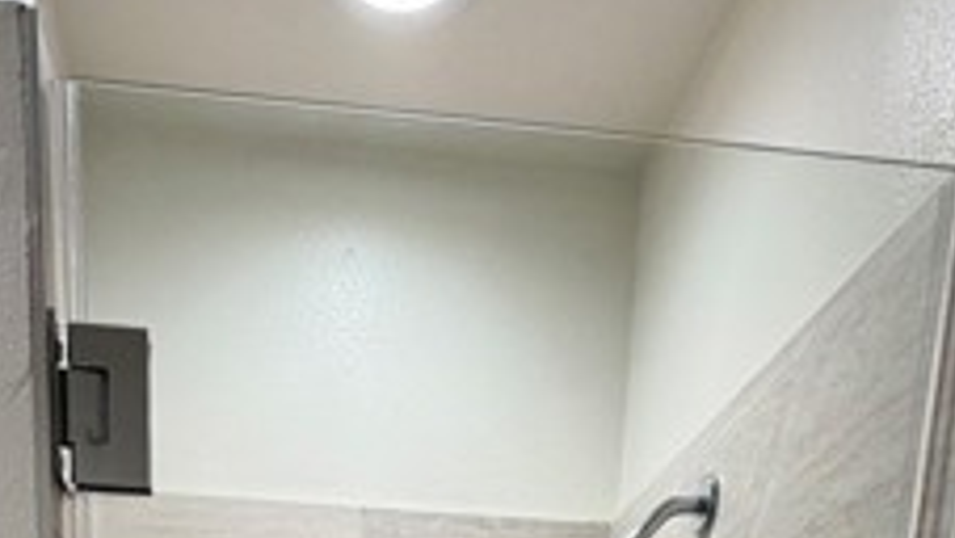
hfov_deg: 47.0
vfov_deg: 17.1
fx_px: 1090
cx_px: 366
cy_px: 1156
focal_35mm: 43
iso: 160
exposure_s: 1/120
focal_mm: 2.22
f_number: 2.2
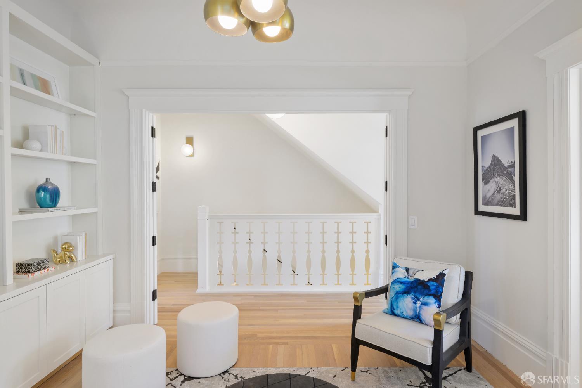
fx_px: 299
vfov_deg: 65.9
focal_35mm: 18
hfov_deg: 88.4
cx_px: 291
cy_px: 194
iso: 400
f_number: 6.3
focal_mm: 18.5
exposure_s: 1/10
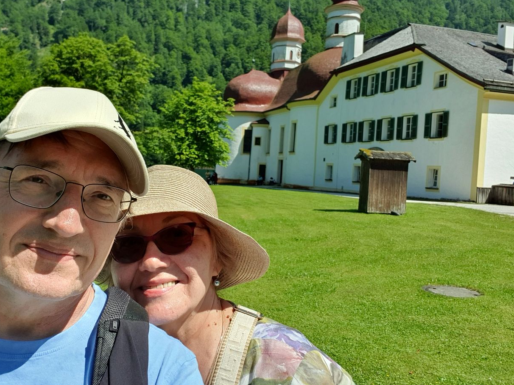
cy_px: 170
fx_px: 490
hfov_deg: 54.7
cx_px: 191
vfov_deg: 42.9
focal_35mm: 33
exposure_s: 1/1460
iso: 50
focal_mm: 3.3
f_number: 1.9
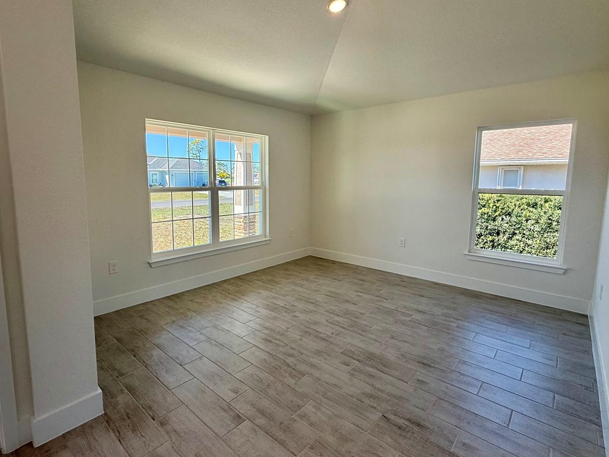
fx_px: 317
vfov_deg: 71.5
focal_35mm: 18
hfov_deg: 87.7
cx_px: 291
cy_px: 215
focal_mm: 2.22
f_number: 2.2
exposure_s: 1/216
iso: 64
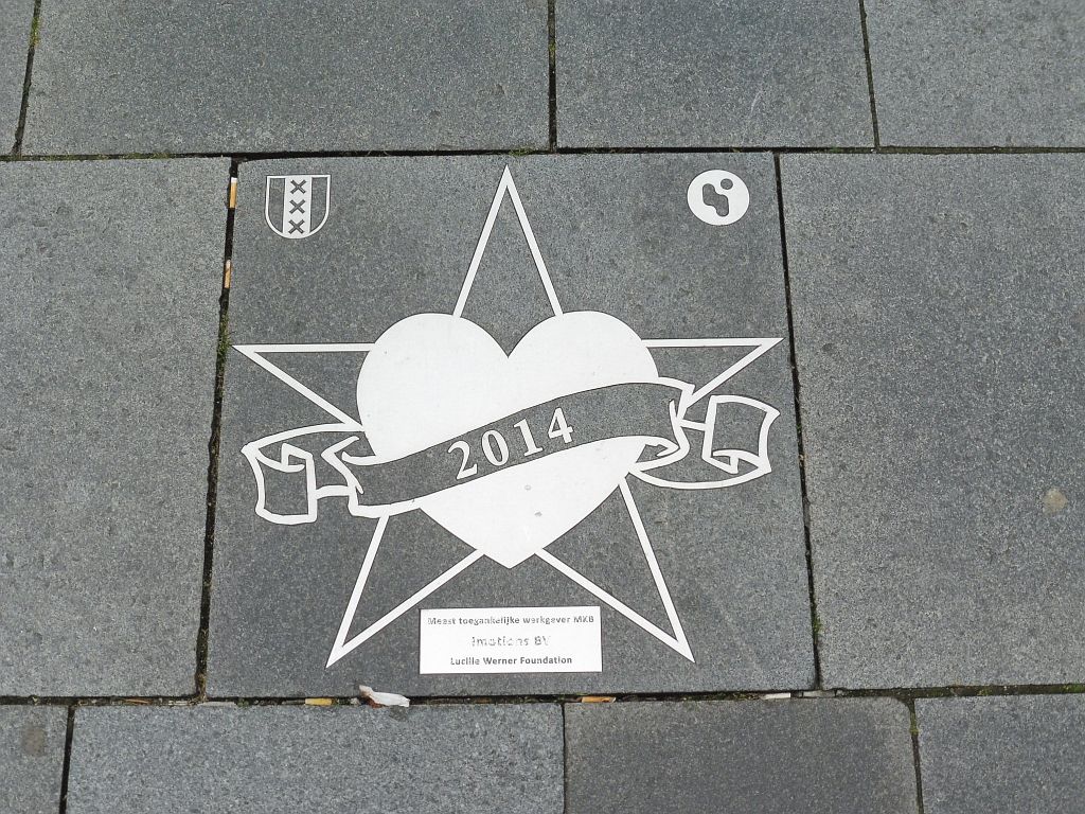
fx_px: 1473
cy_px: 407
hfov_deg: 40.4
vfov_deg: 30.9
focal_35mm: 47
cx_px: 542
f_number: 5
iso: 100
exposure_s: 1/500
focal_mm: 8.5
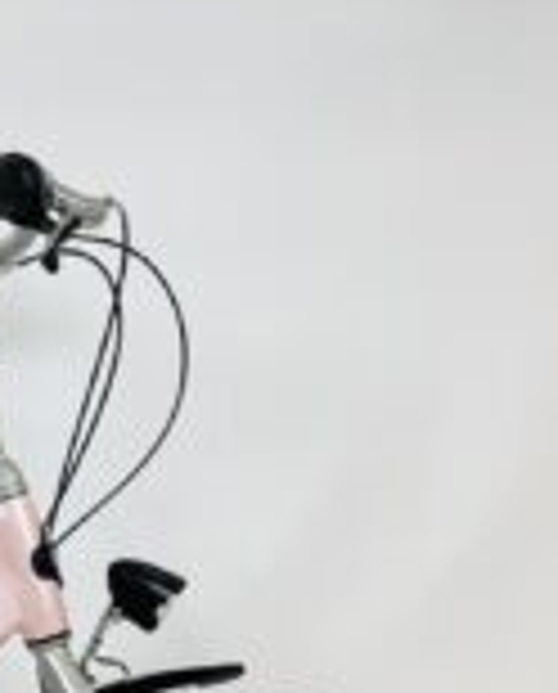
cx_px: -261
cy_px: 711
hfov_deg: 18.6
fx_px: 1522
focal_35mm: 74
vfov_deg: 24.4
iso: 80
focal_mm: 4.25
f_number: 1.8
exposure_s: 1/100
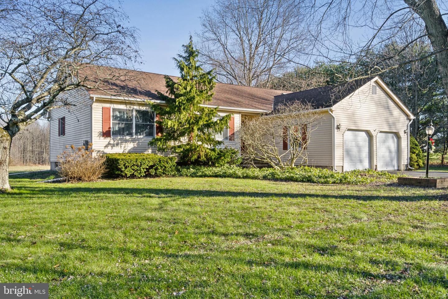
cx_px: 224
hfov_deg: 63.7
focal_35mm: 29
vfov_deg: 45.0
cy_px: 150
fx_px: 361
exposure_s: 1/160
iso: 200
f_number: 11
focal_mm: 29
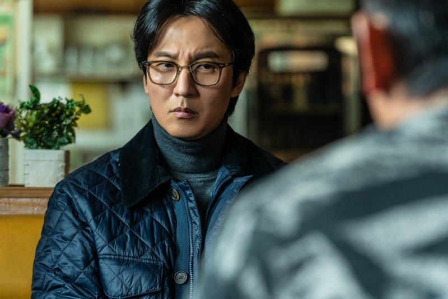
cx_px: 224
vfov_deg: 9.4
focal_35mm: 146
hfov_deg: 14.1
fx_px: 1816
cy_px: 150
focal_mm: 146
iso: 1000
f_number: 4.5
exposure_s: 1/200
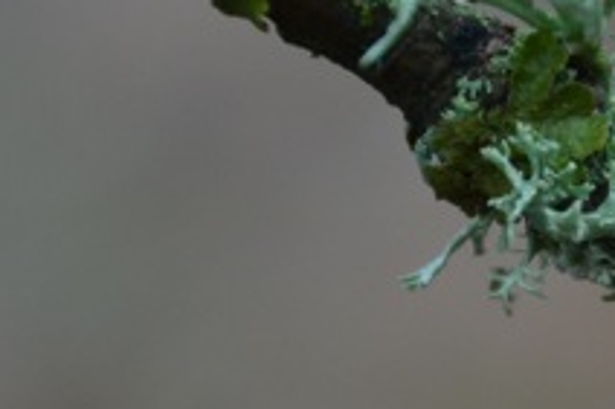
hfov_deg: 2.9
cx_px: 734
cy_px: 93
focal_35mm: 702
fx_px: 11974
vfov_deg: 2.0
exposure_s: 1/125
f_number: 6
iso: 800
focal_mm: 155
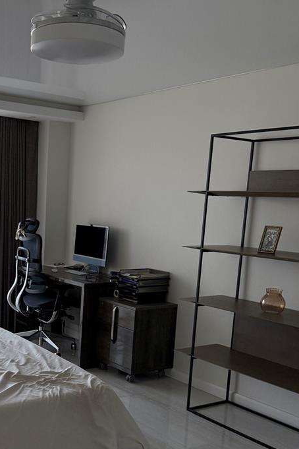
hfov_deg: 29.7
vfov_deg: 44.0
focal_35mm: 44
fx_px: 548
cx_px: 52
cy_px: 290
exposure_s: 1/243
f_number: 1.78
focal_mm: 6.76
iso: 160
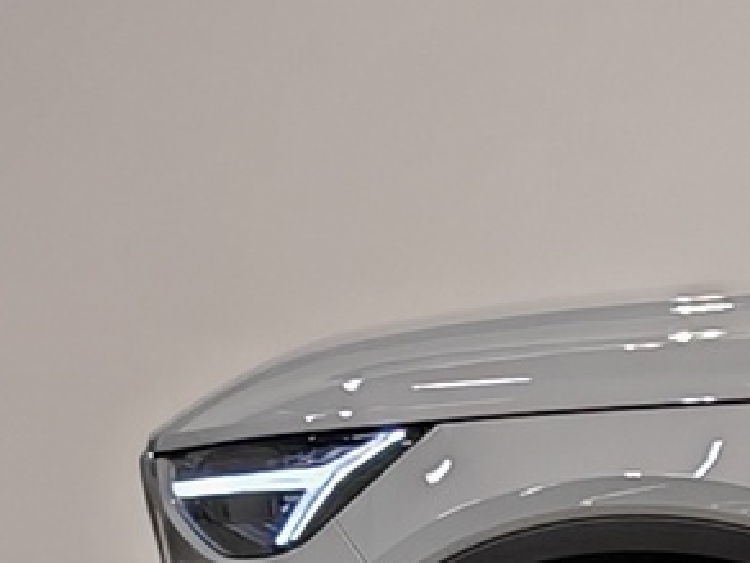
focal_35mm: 202
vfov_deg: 7.2
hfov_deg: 8.9
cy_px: 818
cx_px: 1734
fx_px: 4377
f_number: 1.6
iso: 100
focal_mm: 5.4
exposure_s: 1/100
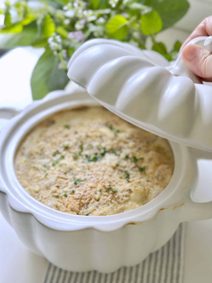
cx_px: 106
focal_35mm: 48
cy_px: 142
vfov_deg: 39.7
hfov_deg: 30.3
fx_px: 392
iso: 250
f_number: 1.8
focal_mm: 6.9
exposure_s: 1/60
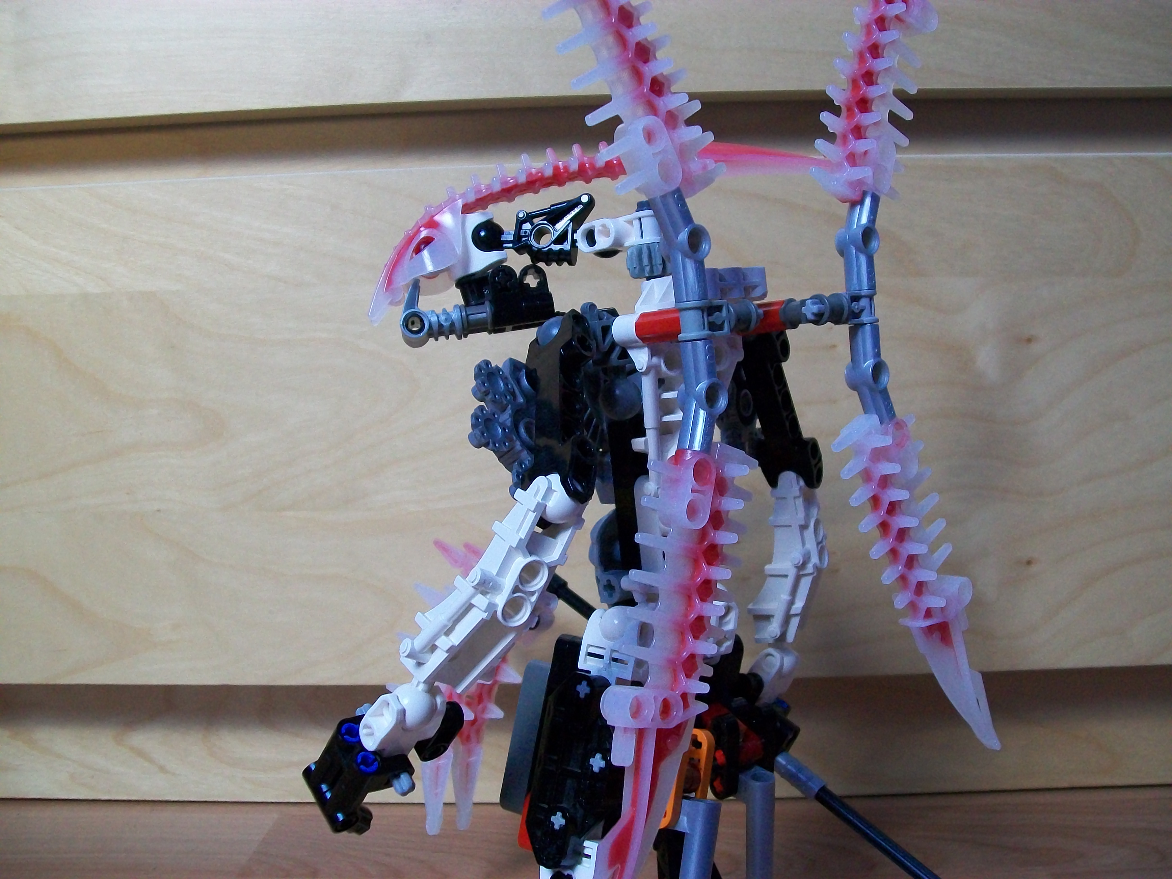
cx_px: 586
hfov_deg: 51.4
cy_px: 440
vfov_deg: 39.7
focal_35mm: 36
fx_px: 1219
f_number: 2.7
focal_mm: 6
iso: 160
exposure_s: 1/30
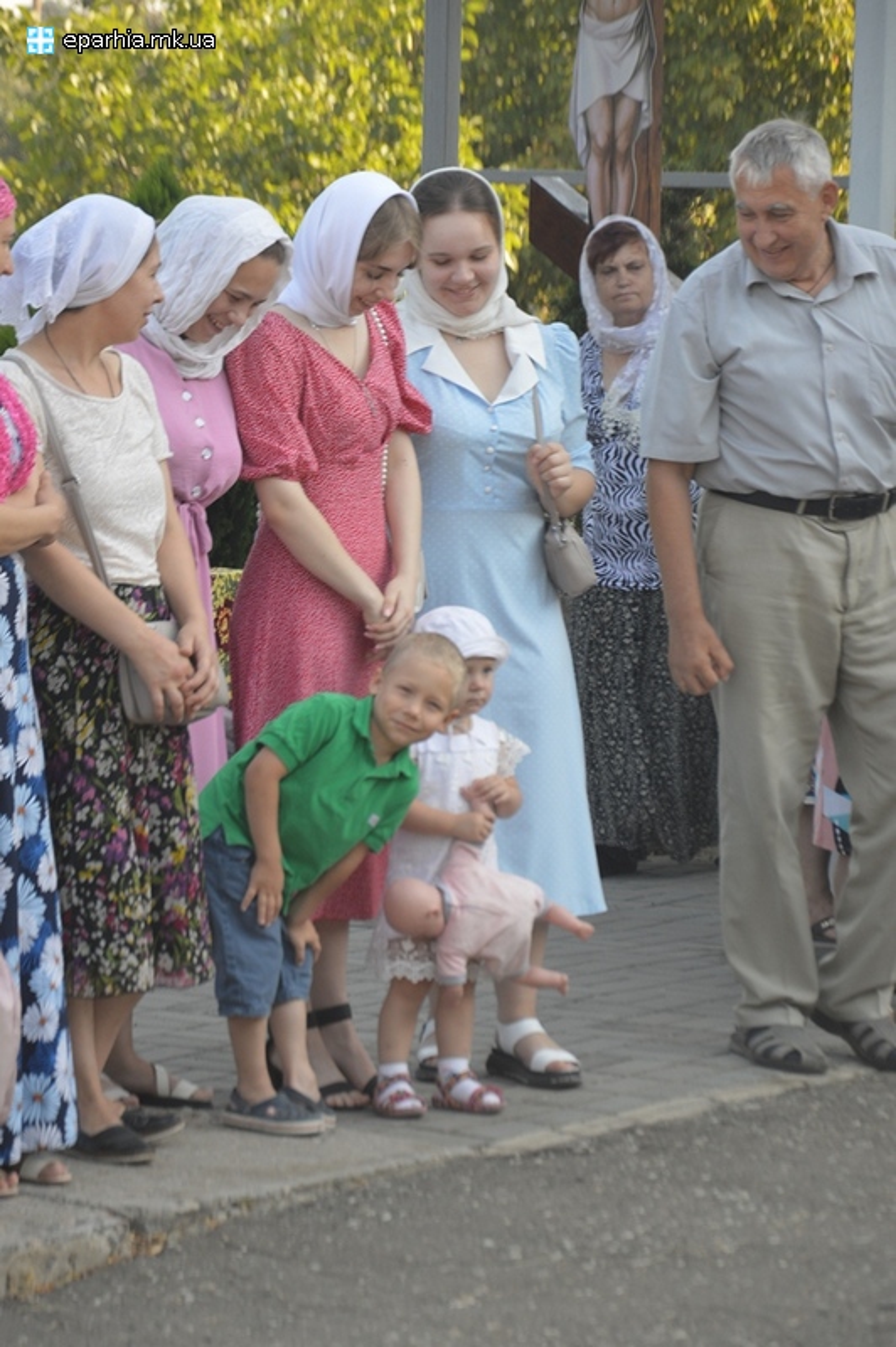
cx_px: 448
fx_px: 5890
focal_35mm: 158
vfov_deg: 13.1
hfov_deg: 8.7
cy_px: 674
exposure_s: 1/125
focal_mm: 105
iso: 200
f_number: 5.6
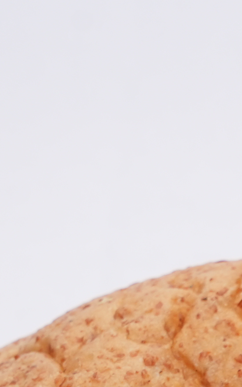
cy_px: 716
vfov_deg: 6.3
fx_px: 3419
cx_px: 535
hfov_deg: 4.0
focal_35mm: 324
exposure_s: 1/100
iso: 320
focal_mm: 50.3
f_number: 9
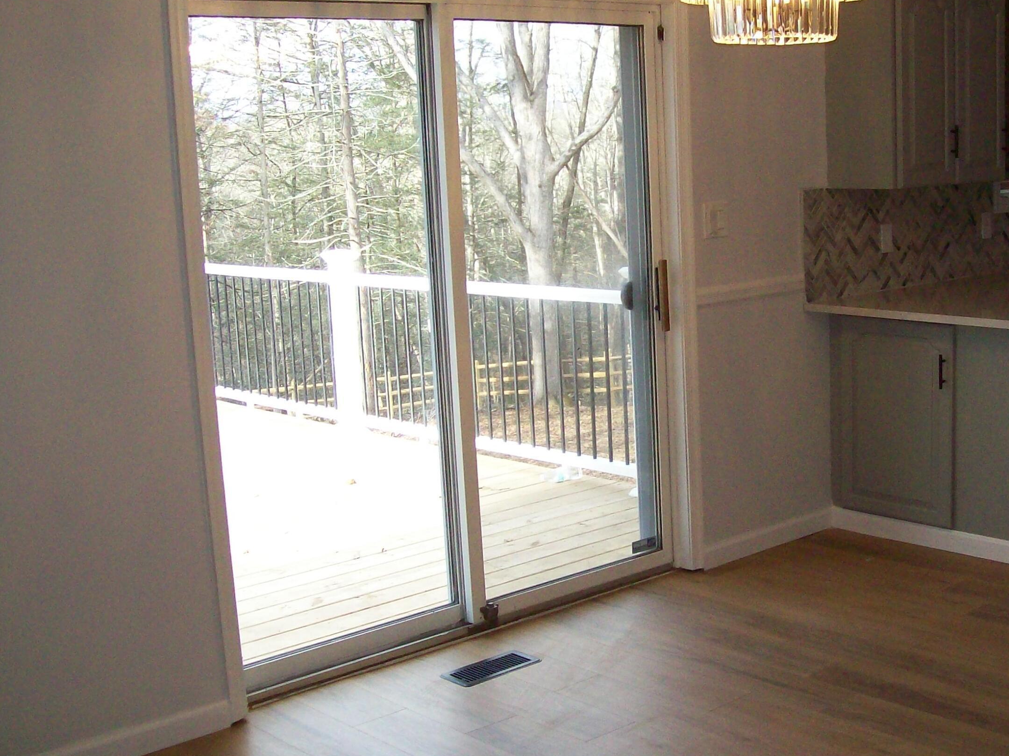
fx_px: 1457
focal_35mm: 50
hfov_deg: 37.7
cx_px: 686
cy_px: 384
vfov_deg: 29.1
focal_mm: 6
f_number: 2.7
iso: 200
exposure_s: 1/156
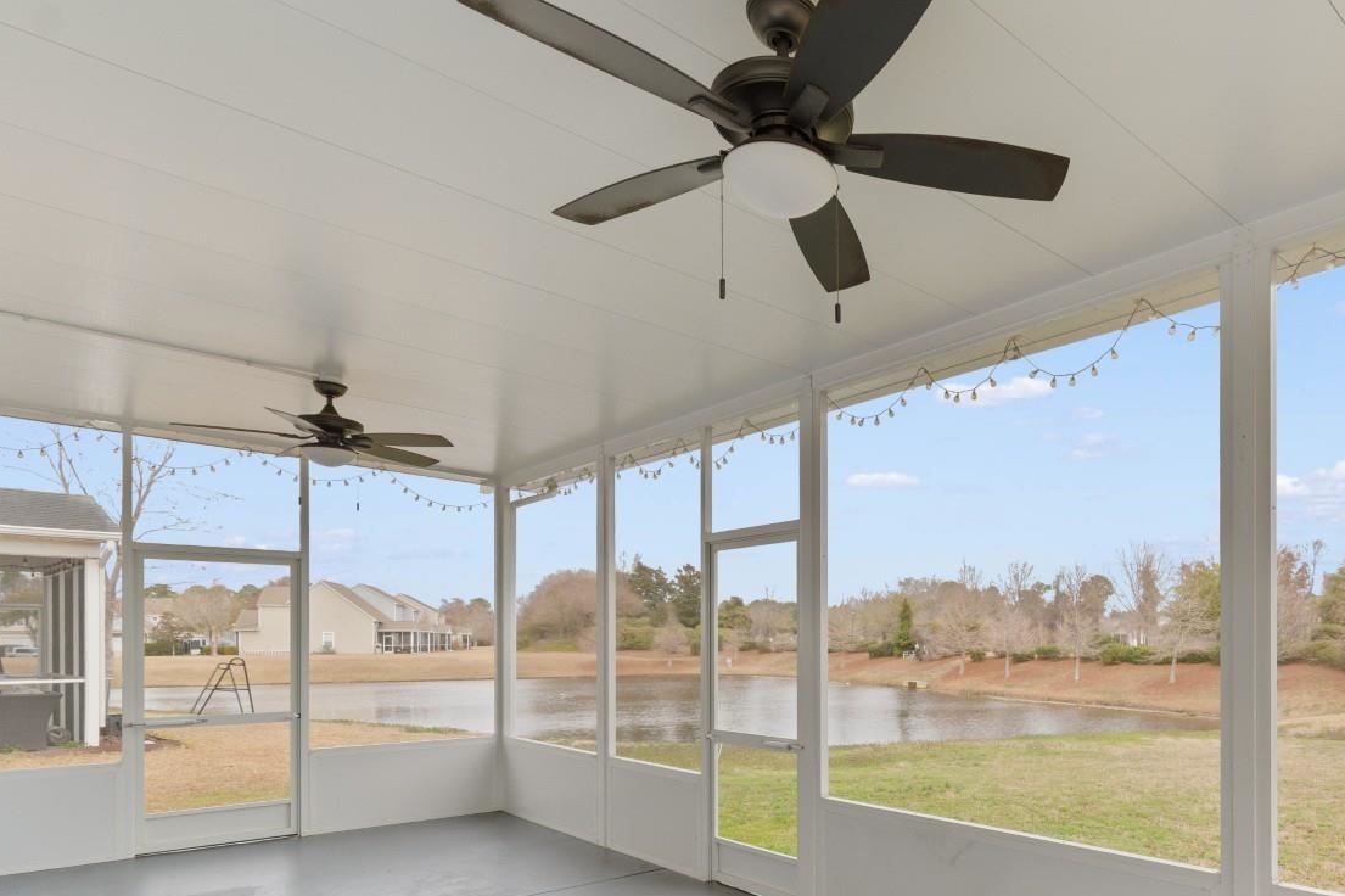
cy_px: 617
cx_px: 938
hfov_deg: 75.1
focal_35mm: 22
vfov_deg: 55.6
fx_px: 822
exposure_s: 1/80
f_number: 4.5
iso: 100
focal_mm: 10
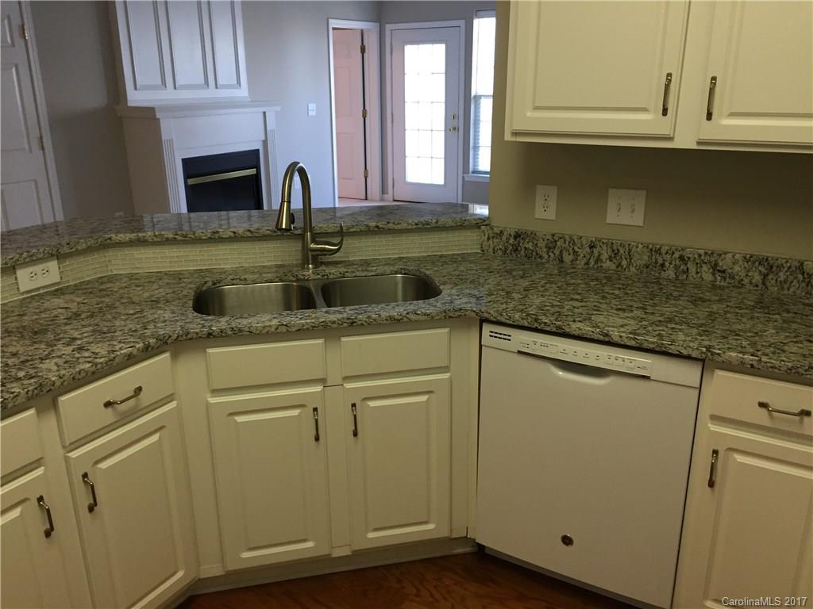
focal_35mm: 29
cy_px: 304
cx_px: 406
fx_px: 681
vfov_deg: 48.2
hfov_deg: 61.7
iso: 125
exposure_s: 1/30
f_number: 2.2
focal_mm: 4.15
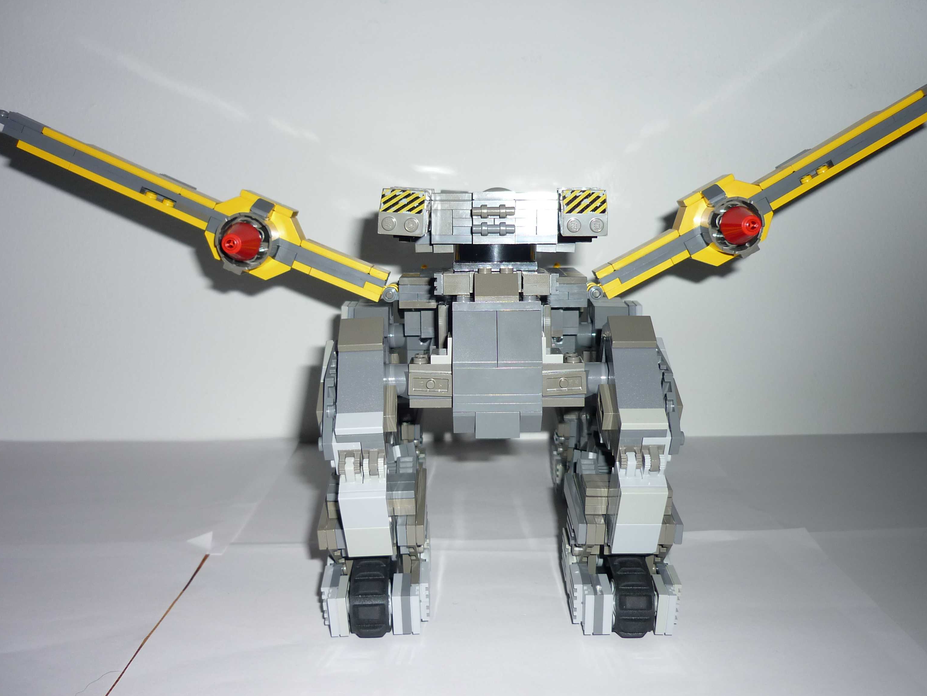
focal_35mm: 35
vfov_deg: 40.7
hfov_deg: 52.6
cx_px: 466
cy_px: 338
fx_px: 937
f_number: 2.8
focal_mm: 5.5
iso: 100
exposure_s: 1/60
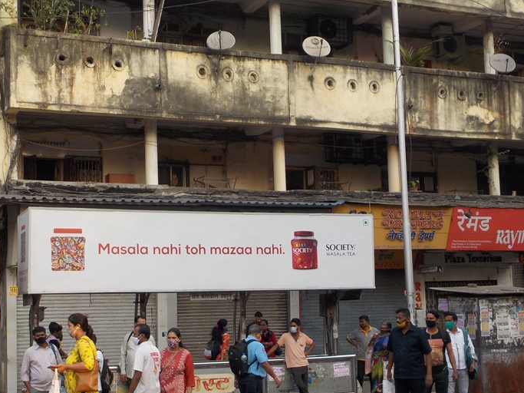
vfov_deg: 25.5
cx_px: 211
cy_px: 257
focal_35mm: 57
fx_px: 863
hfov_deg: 33.7
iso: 125
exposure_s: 1/160
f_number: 3.7
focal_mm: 5.2
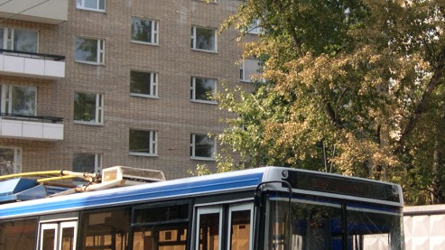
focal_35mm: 86
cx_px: 251
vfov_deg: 14.0
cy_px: 148
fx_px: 1014
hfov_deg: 24.7
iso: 100
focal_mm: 8
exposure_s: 1/391
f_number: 2.8
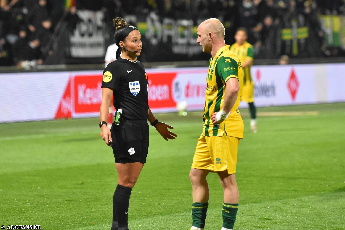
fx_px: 2228
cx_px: 172
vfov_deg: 5.9
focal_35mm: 232
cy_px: 115
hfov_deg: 8.9
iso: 4000
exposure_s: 1/500
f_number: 2.8
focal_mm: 155
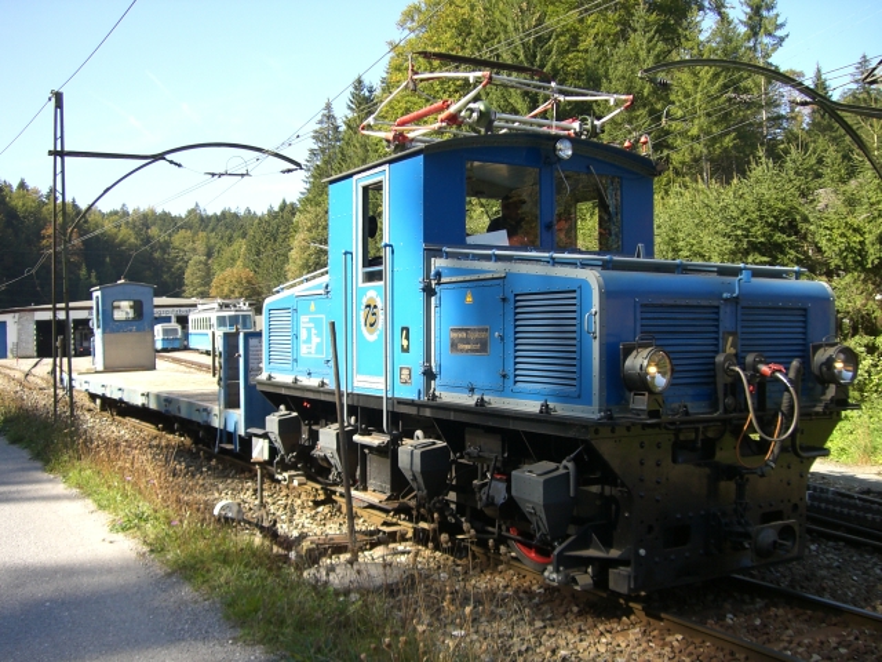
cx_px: 441
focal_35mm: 38
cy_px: 331
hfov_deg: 49.0
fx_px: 968
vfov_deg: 37.7
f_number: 2.7
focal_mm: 6.2
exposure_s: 1/320
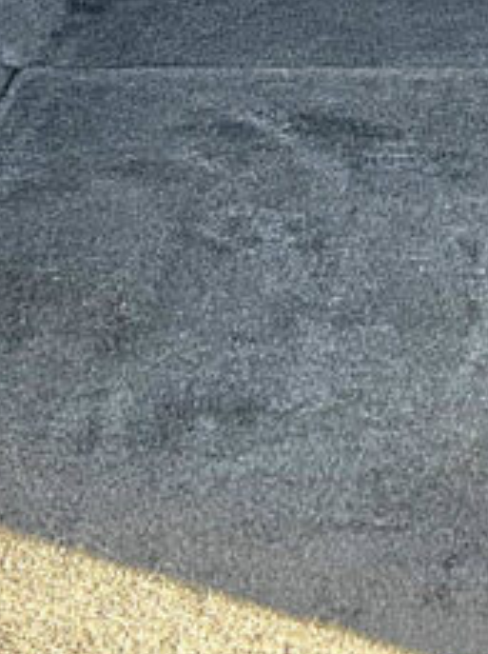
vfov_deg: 21.0
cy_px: 43
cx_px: 639
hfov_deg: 15.4
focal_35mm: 91
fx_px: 1715
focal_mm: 5.7
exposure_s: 1/66
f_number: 1.5
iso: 125
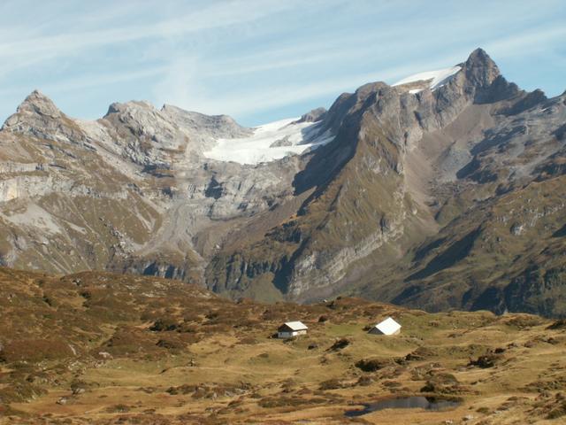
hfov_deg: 30.3
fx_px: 1046
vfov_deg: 22.9
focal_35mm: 64
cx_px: 283
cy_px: 212
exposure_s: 1/125
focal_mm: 10.63
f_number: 8
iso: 50
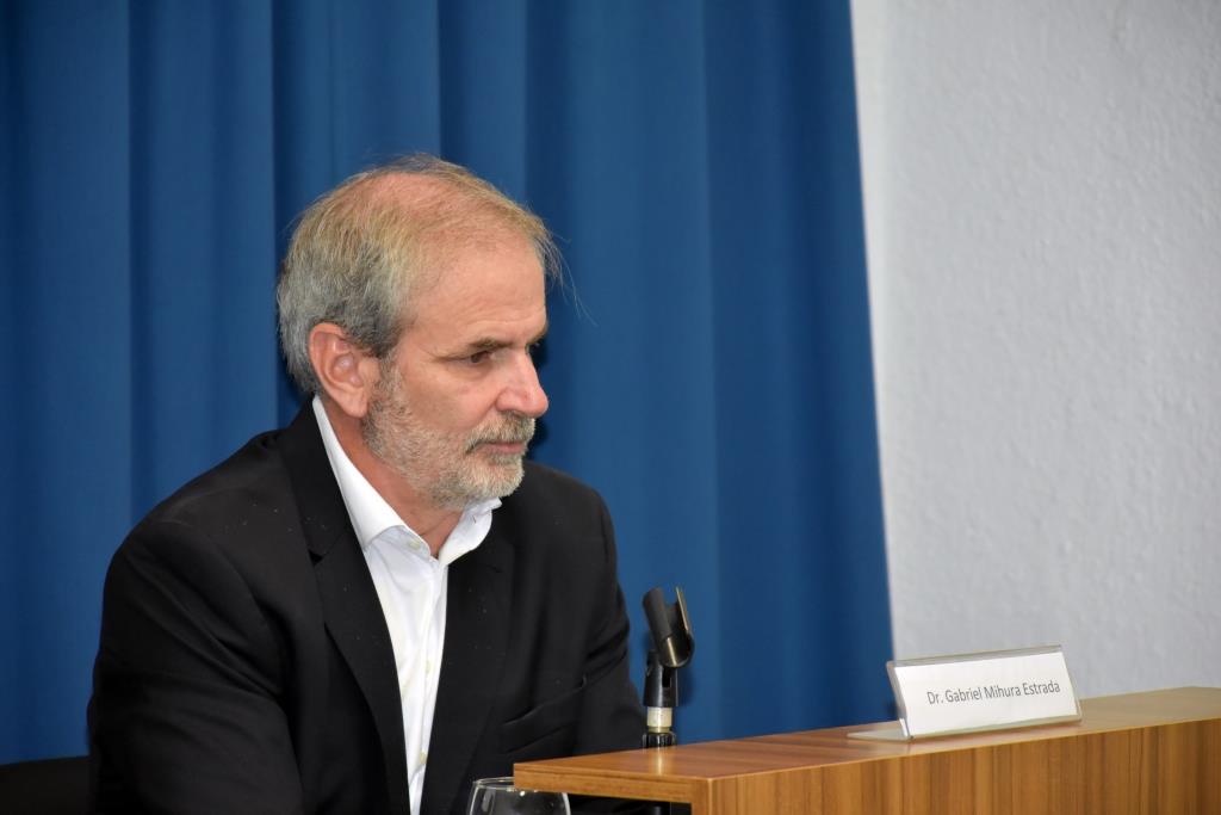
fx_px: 7123
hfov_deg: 9.8
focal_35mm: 210
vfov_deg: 6.5
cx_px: 610
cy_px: 408
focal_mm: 140
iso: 3200
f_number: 7.1
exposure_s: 1/160
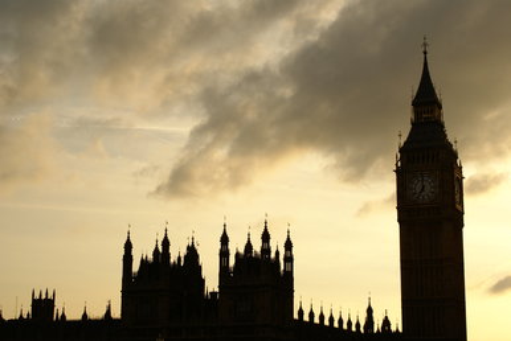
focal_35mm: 68
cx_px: 256
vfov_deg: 20.2
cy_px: 170
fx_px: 959
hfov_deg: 29.8
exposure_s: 1/250
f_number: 9
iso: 100
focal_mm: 45
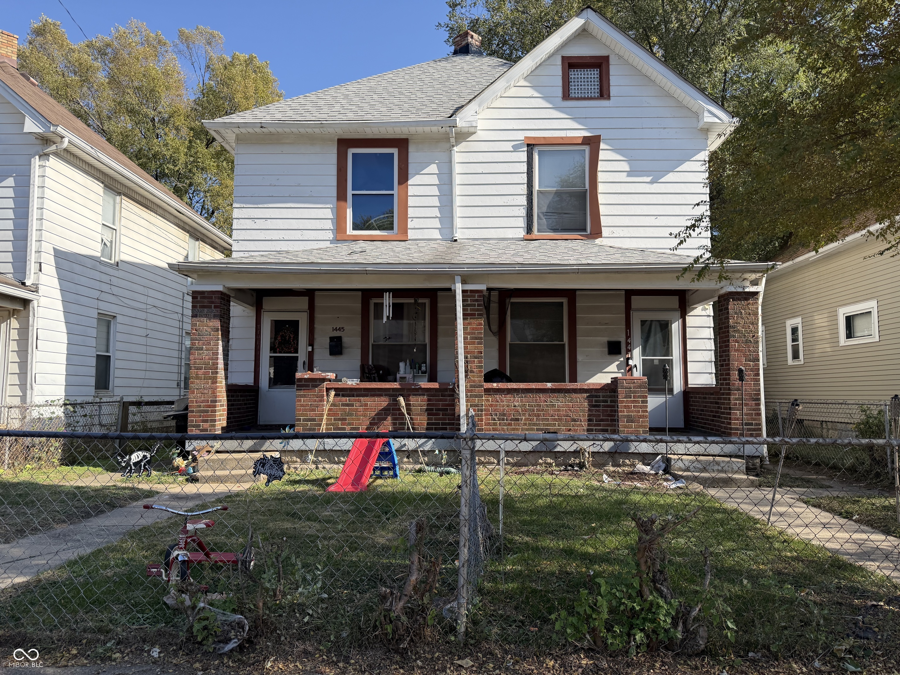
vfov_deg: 56.8
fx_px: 624
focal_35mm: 24
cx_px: 450
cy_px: 338
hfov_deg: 71.6
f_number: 1.78
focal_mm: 6.76
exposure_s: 1/3584
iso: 100
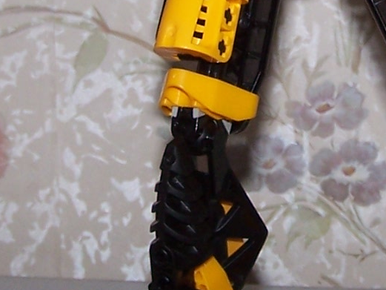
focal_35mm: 168
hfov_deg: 11.7
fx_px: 1874
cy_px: -44
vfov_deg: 8.8
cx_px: 304
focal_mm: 6.3
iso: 80
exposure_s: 1/60
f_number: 2.8
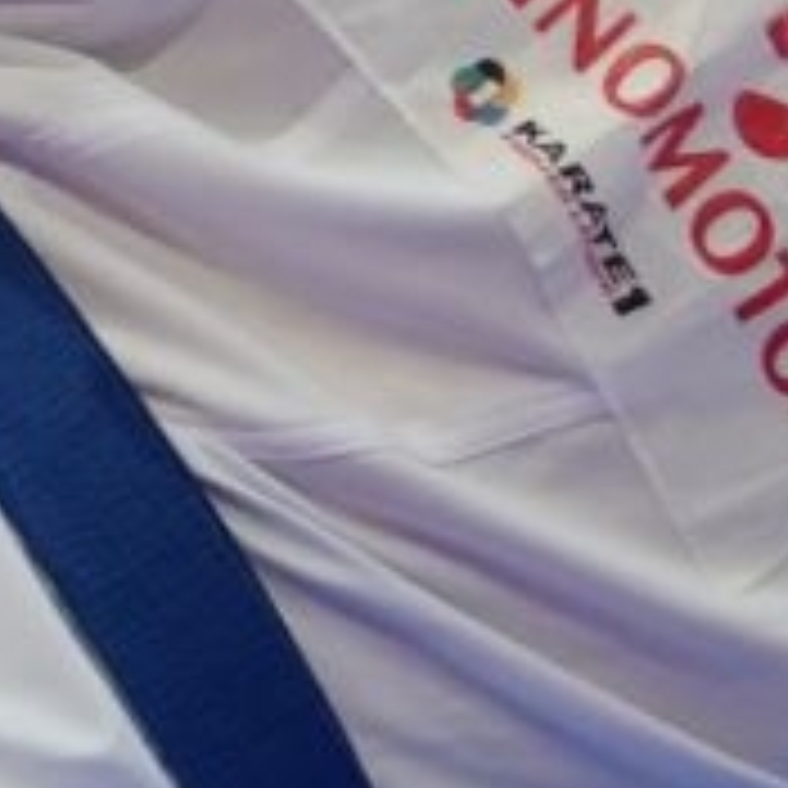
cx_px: -2553
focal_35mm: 1227
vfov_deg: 1.4
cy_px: 356
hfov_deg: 1.4
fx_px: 31601
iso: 1600
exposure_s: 1/1000
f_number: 2.8
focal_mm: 140
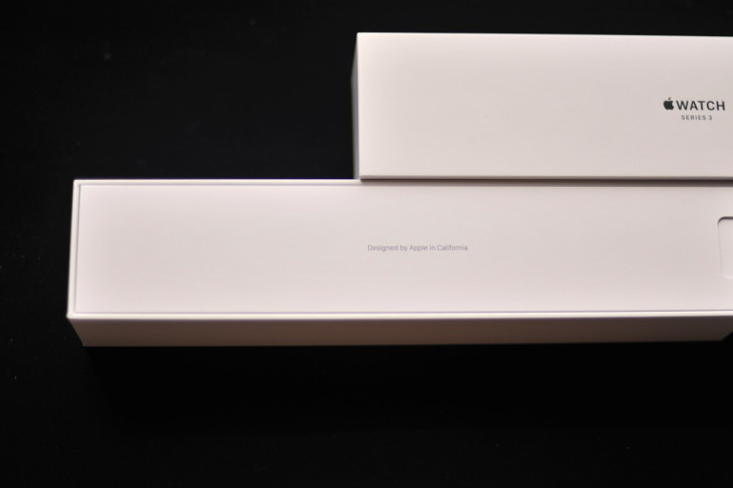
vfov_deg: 20.9
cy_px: 200
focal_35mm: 65
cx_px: 384
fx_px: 1323
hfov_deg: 31.0
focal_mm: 50
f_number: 1.4
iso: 200
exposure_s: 1/5000
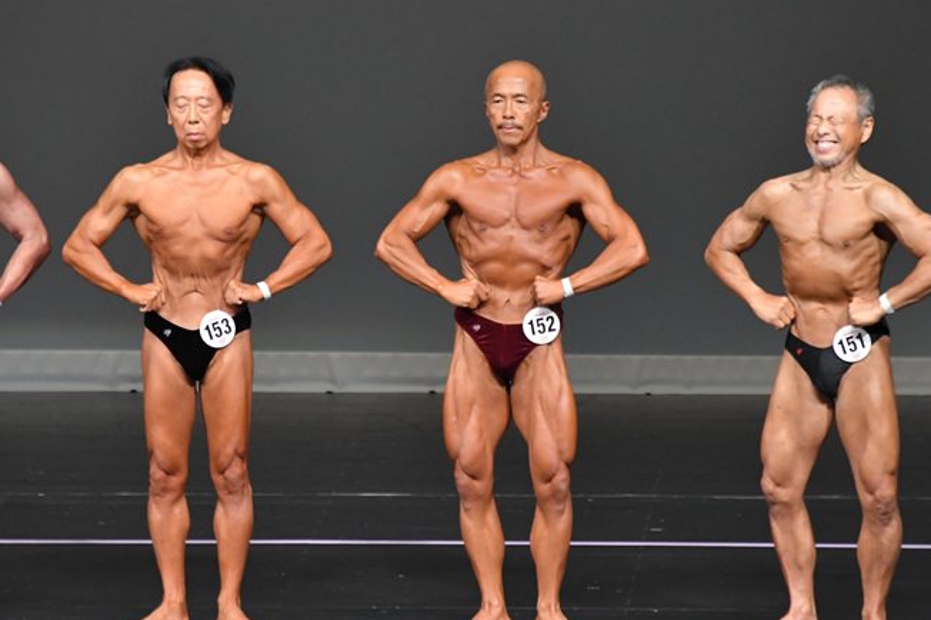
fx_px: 10597
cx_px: 441
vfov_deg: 3.3
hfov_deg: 5.0
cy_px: 334
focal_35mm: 410
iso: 4000
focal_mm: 230
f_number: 5.6
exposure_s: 1/400
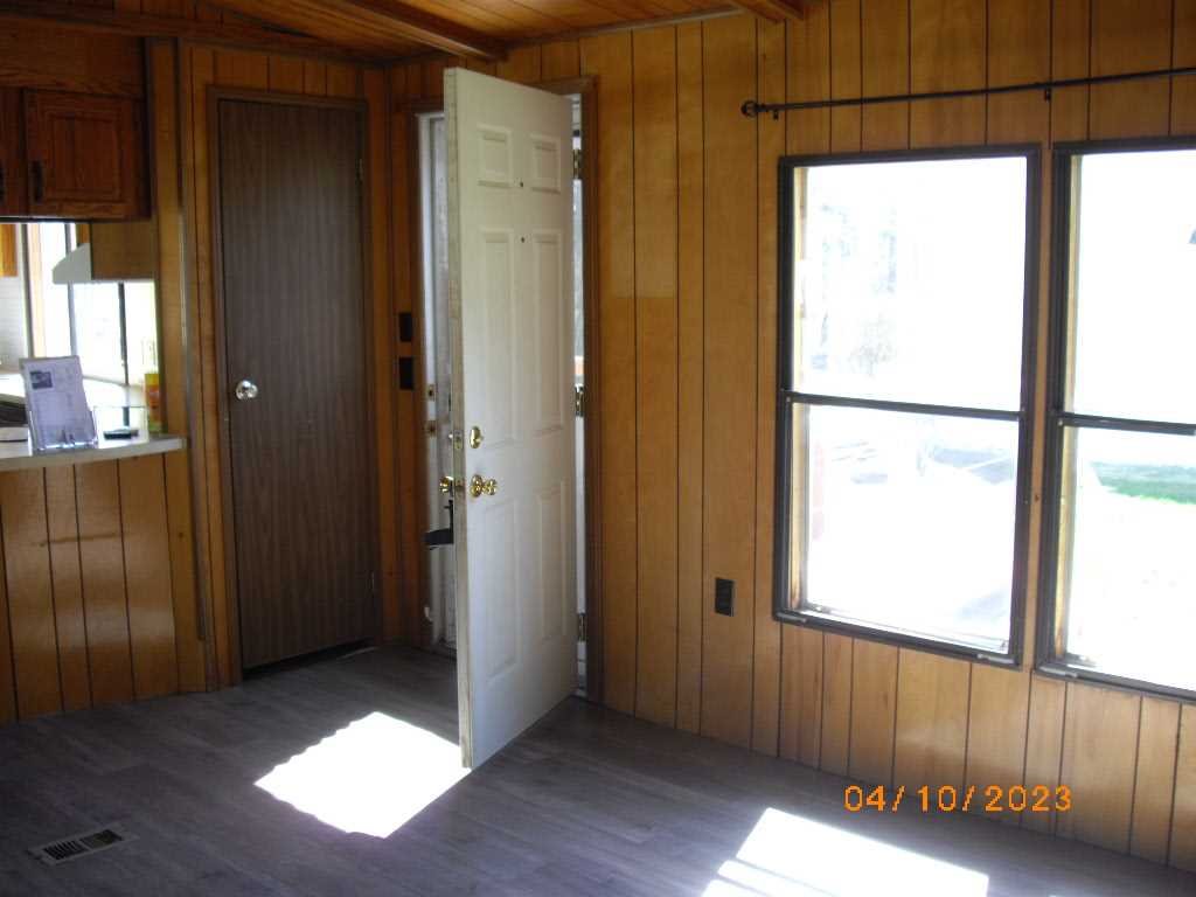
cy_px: 448
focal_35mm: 38
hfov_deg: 49.0
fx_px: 1313
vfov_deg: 37.7
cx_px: 598
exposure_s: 1/50
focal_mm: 7.9
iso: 100
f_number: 2.8
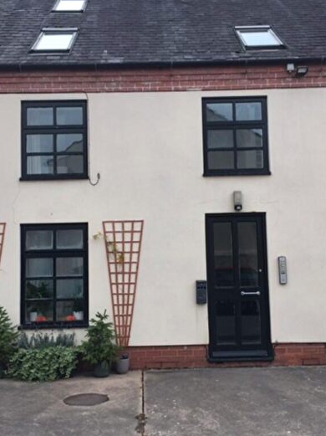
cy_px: 218
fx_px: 490
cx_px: 159
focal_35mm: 39
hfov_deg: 36.8
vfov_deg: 47.9
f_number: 2.2
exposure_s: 1/270
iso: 25
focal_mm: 4.15
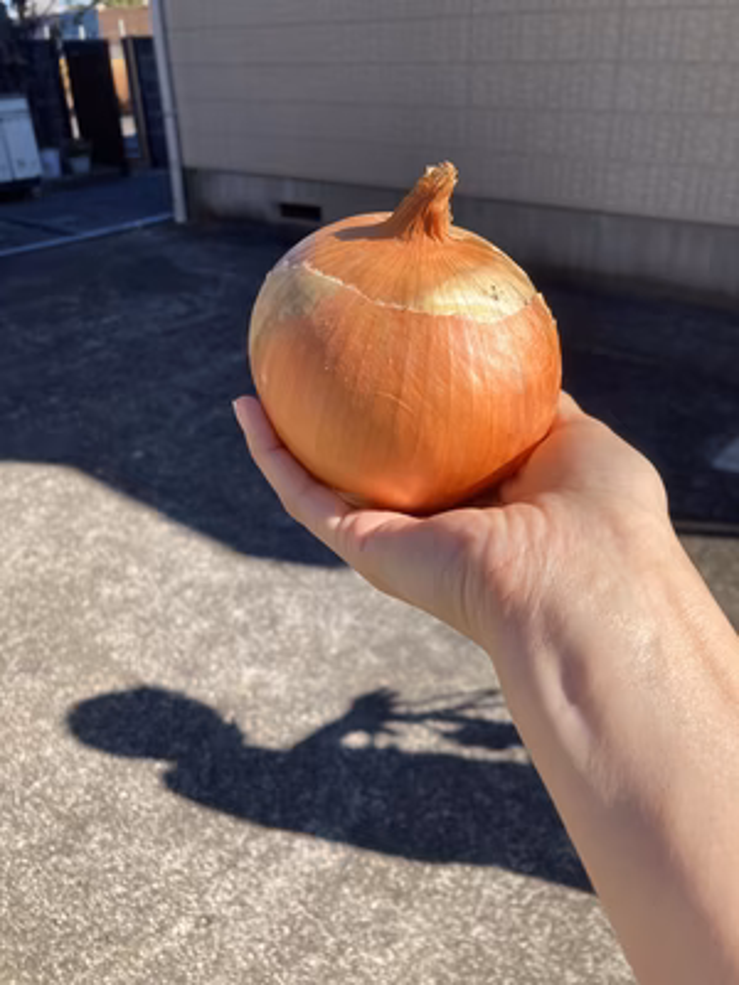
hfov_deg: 49.7
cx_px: 370
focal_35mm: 28
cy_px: 492
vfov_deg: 63.4
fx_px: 797
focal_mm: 3.99
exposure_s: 1/1091
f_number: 1.8
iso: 20
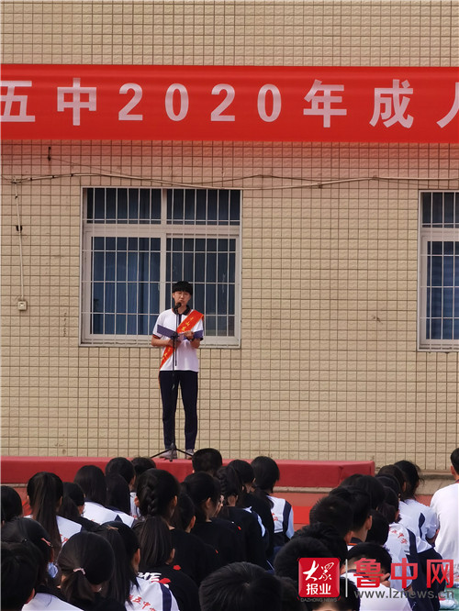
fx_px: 4346
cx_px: 230
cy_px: 306
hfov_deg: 6.0
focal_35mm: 246
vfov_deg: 8.0
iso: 50
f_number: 3.4
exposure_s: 1/393
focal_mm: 14.46
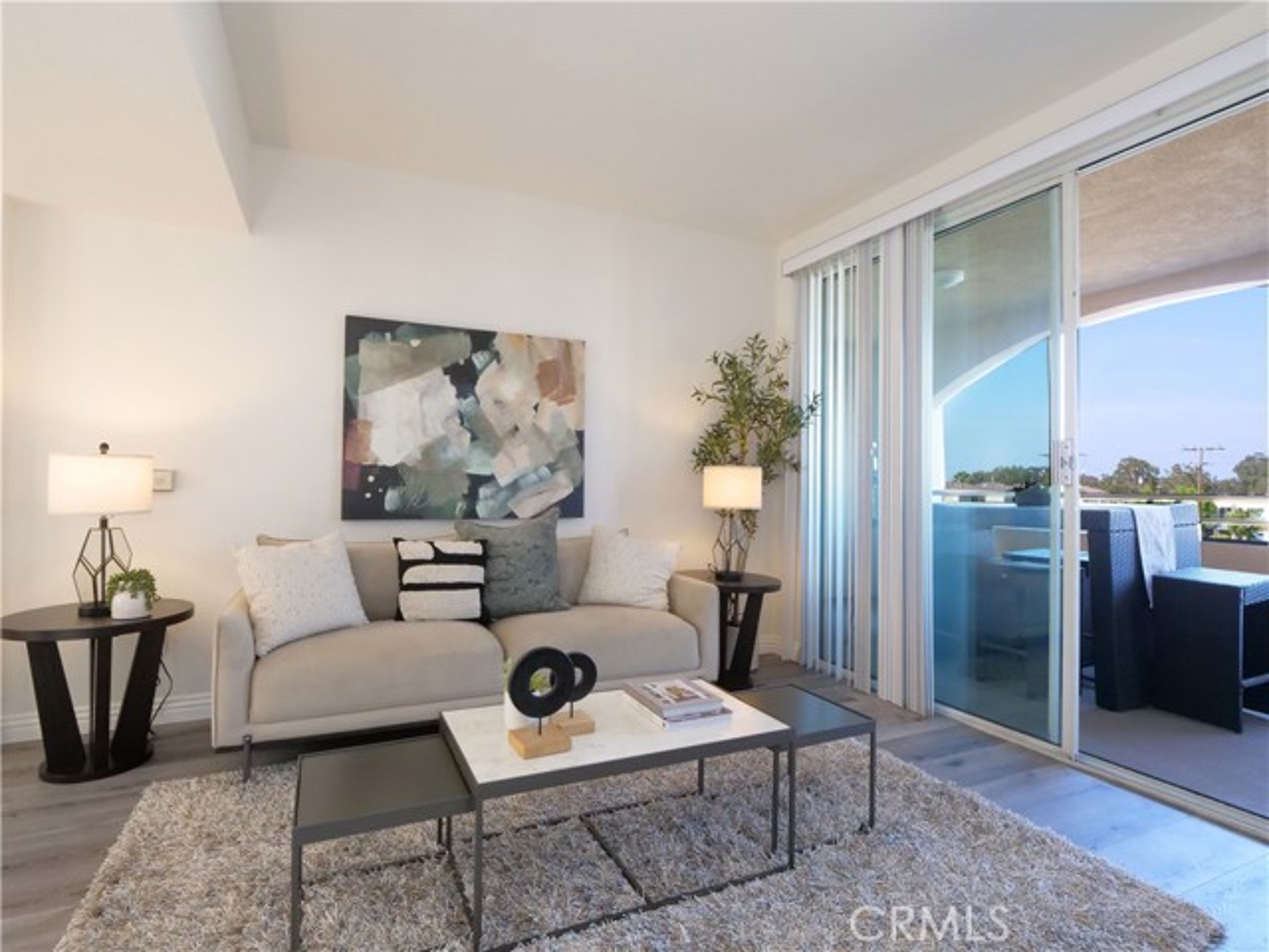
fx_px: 660
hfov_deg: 87.8
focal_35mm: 18
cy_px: 476
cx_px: 634
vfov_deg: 71.6
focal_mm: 9
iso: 2500
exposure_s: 1/100
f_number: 7.1
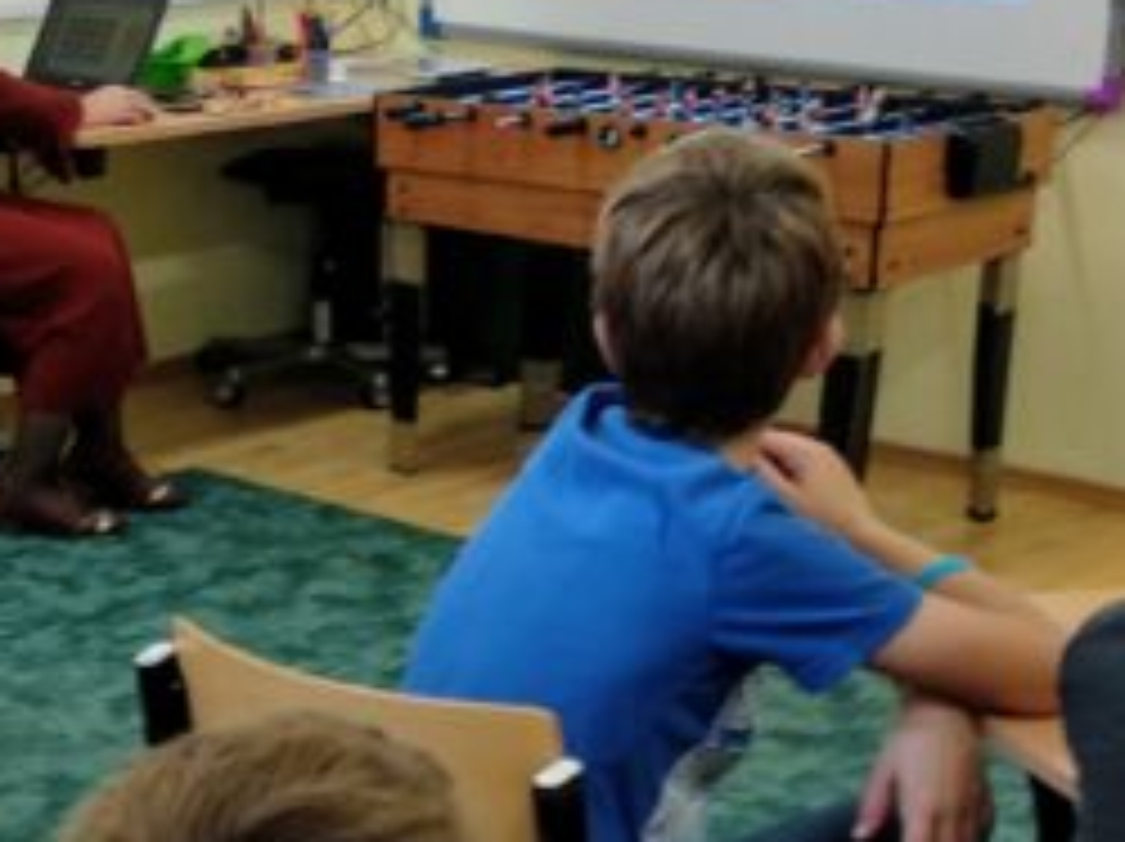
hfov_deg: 24.2
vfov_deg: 18.3
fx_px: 2597
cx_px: 274
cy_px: 590
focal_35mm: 80
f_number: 2.2
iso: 320
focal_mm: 3.81
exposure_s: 1/33
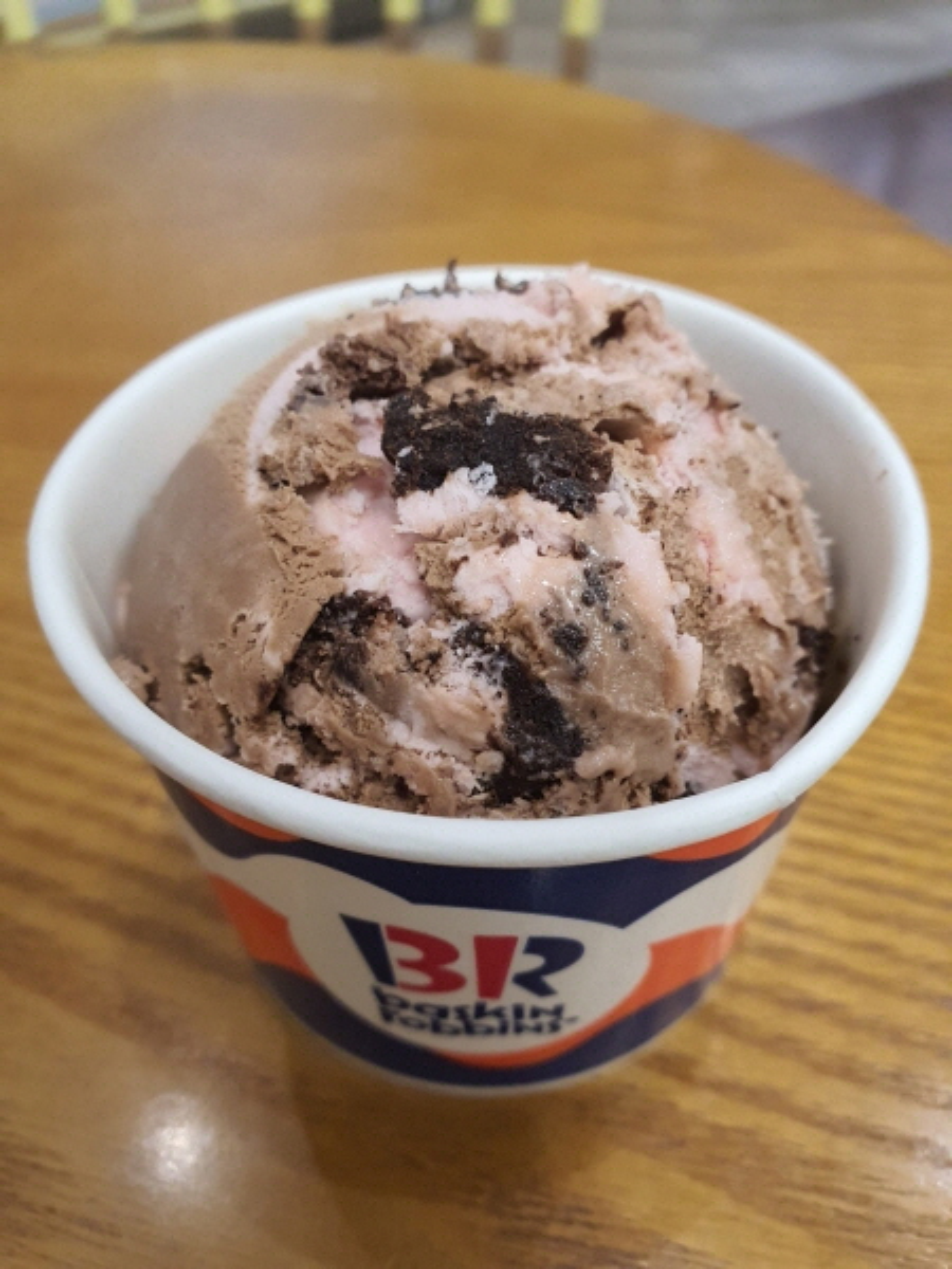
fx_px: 953
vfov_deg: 67.3
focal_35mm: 26
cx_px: 476
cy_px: 634
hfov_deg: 53.1
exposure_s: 1/120
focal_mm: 4.3
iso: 250
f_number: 2.4
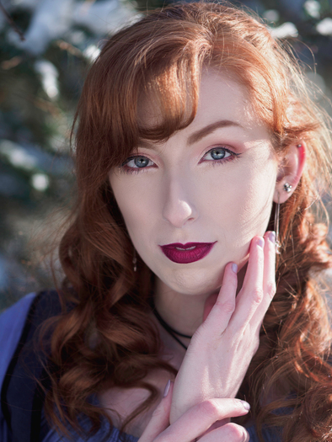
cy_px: 254
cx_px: 179
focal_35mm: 105
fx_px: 1342
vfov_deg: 18.7
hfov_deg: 14.1
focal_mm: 45
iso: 200
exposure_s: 1/1600
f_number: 1.6
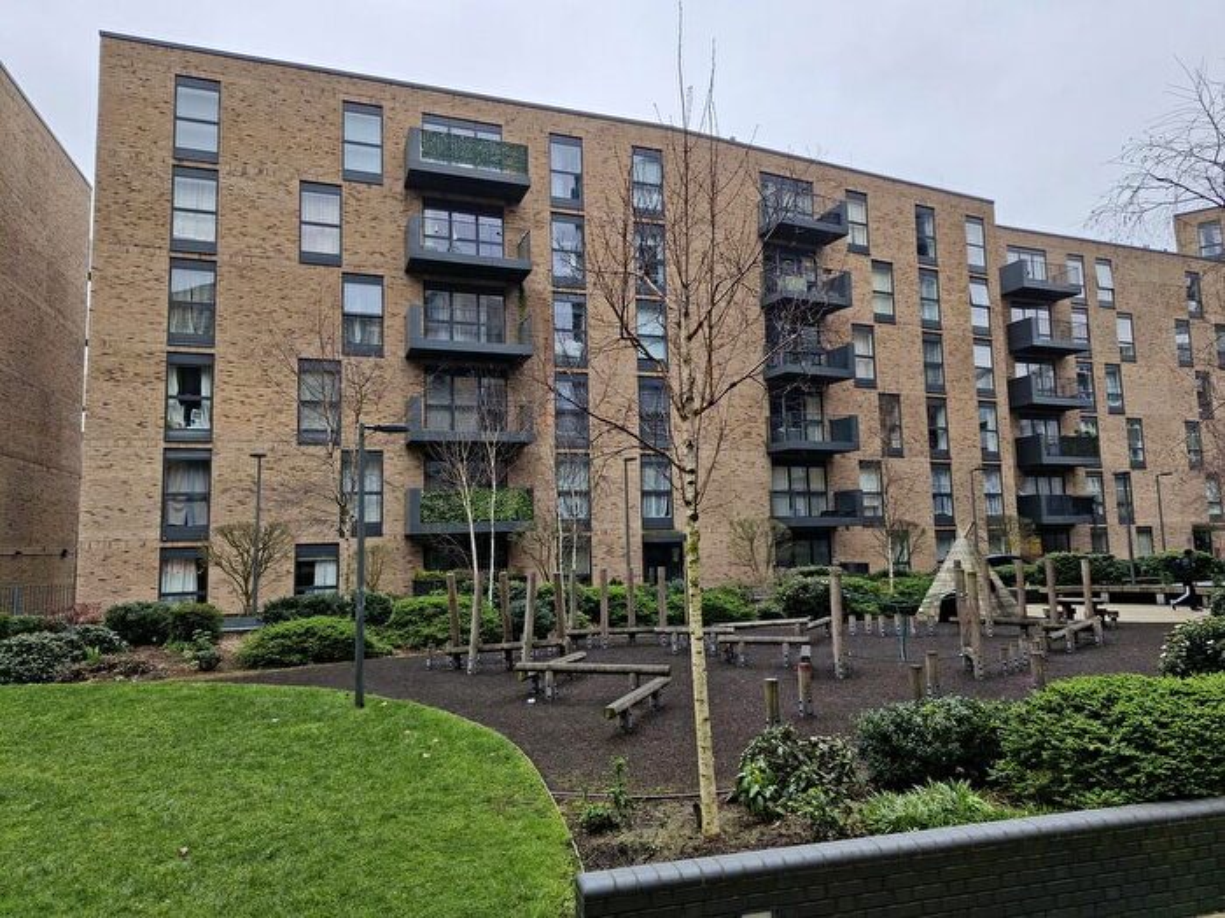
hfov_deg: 73.9
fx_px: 814
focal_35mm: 23
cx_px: 612
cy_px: 459
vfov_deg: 58.9
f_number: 1.8
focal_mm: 5.54
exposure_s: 1/622
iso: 50
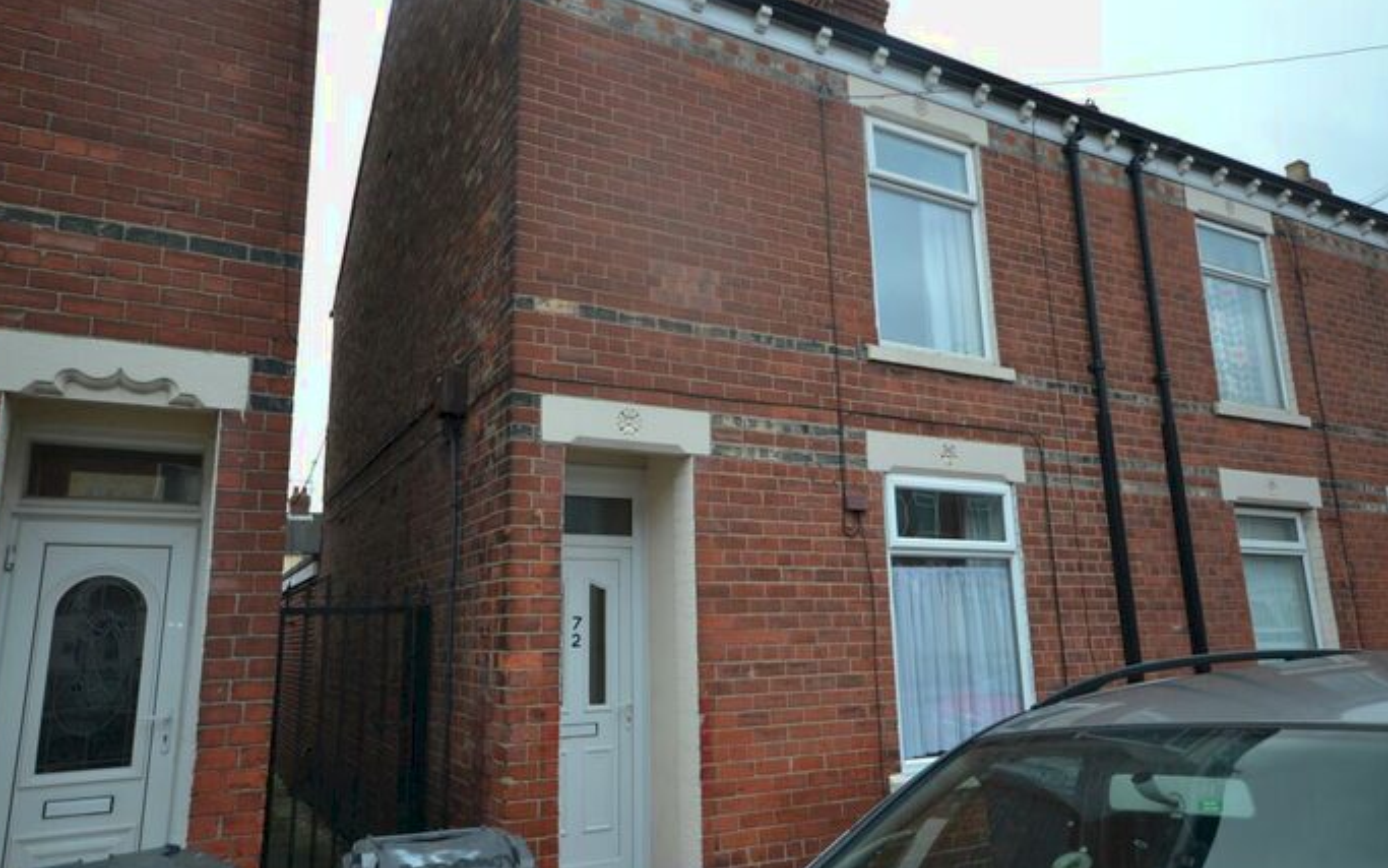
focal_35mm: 24
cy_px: 418
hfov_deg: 75.9
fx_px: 890
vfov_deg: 52.0
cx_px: 685
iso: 280
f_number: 5.6
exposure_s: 1/125
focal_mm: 15
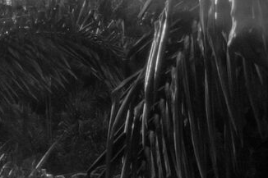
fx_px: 2046
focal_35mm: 275
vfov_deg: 4.9
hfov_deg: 7.2
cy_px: -199
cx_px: -265
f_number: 22
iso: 500
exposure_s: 1/400
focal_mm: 35
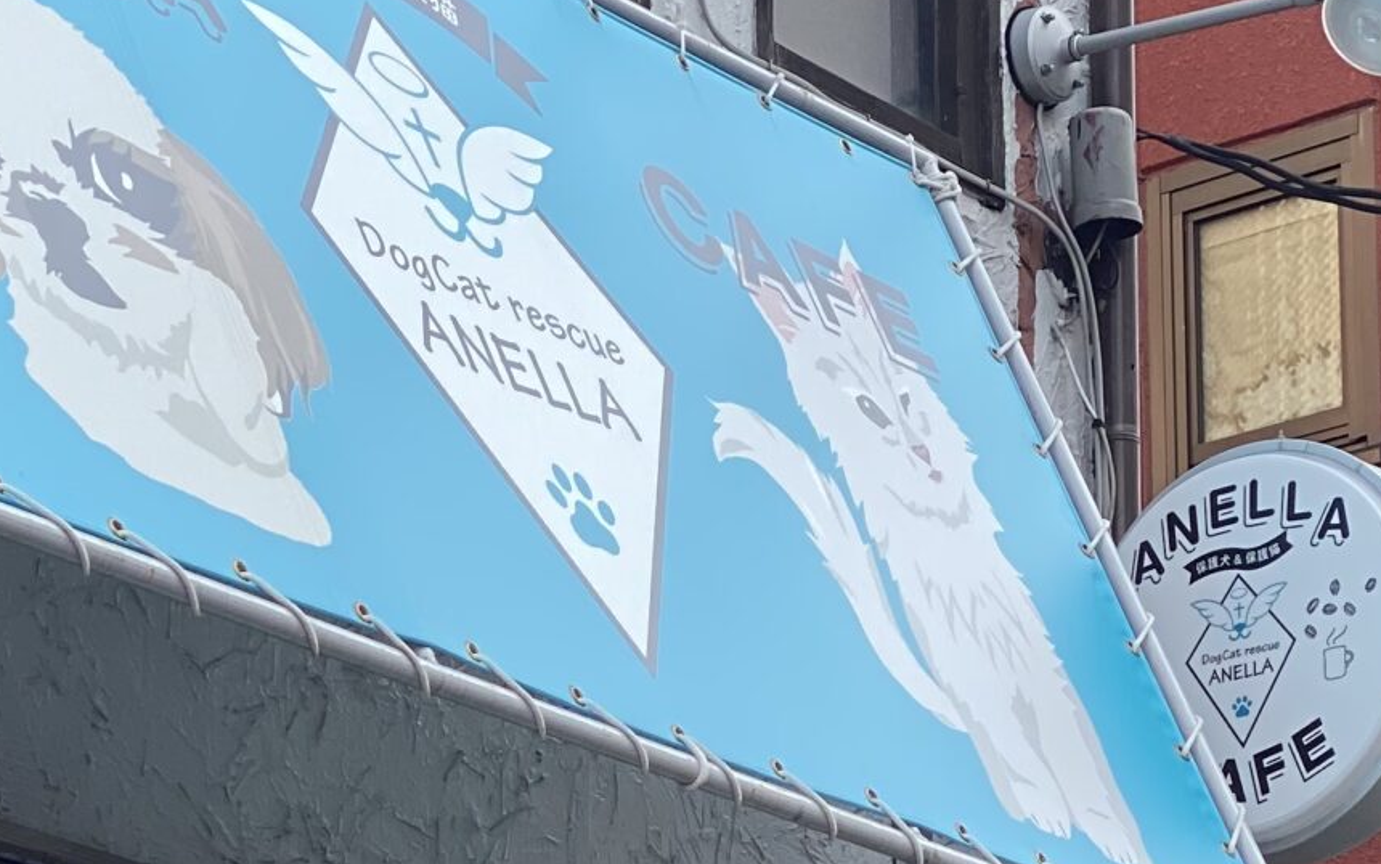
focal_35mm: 164
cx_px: 504
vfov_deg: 7.9
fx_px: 6174
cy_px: 1033
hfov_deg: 12.8
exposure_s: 1/132
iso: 20
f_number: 2
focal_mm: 6
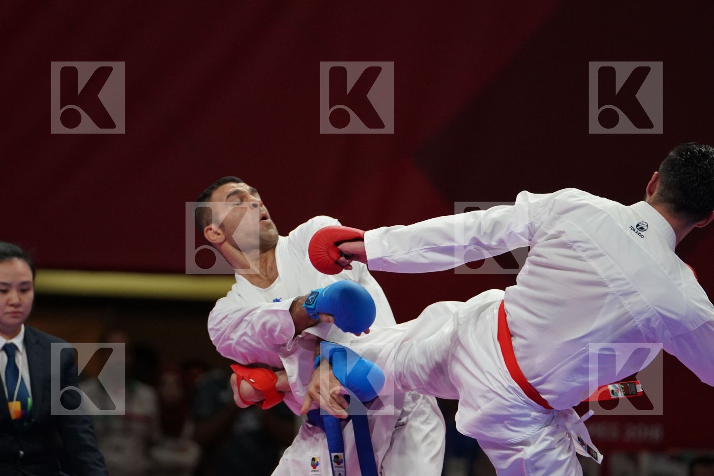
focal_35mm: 387
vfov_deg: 3.6
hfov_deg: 5.3
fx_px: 7675
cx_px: 357
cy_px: 238
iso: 2500
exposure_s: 1/1000
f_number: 4
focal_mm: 258
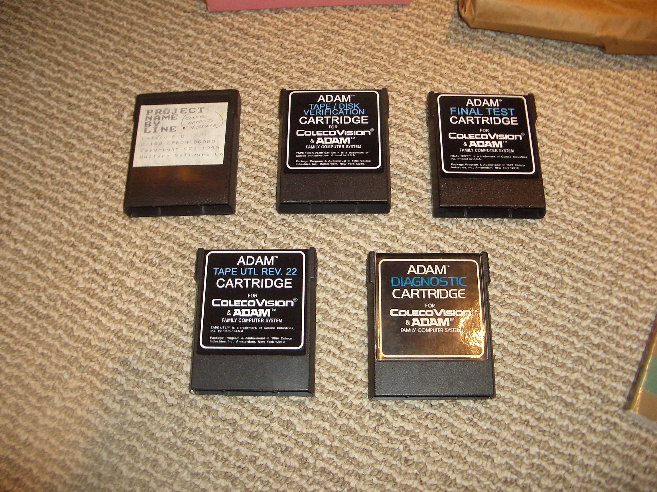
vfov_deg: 40.7
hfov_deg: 52.6
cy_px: 246
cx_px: 328
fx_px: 664
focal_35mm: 35
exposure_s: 1/60
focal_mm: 5.8
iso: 100
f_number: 2.6
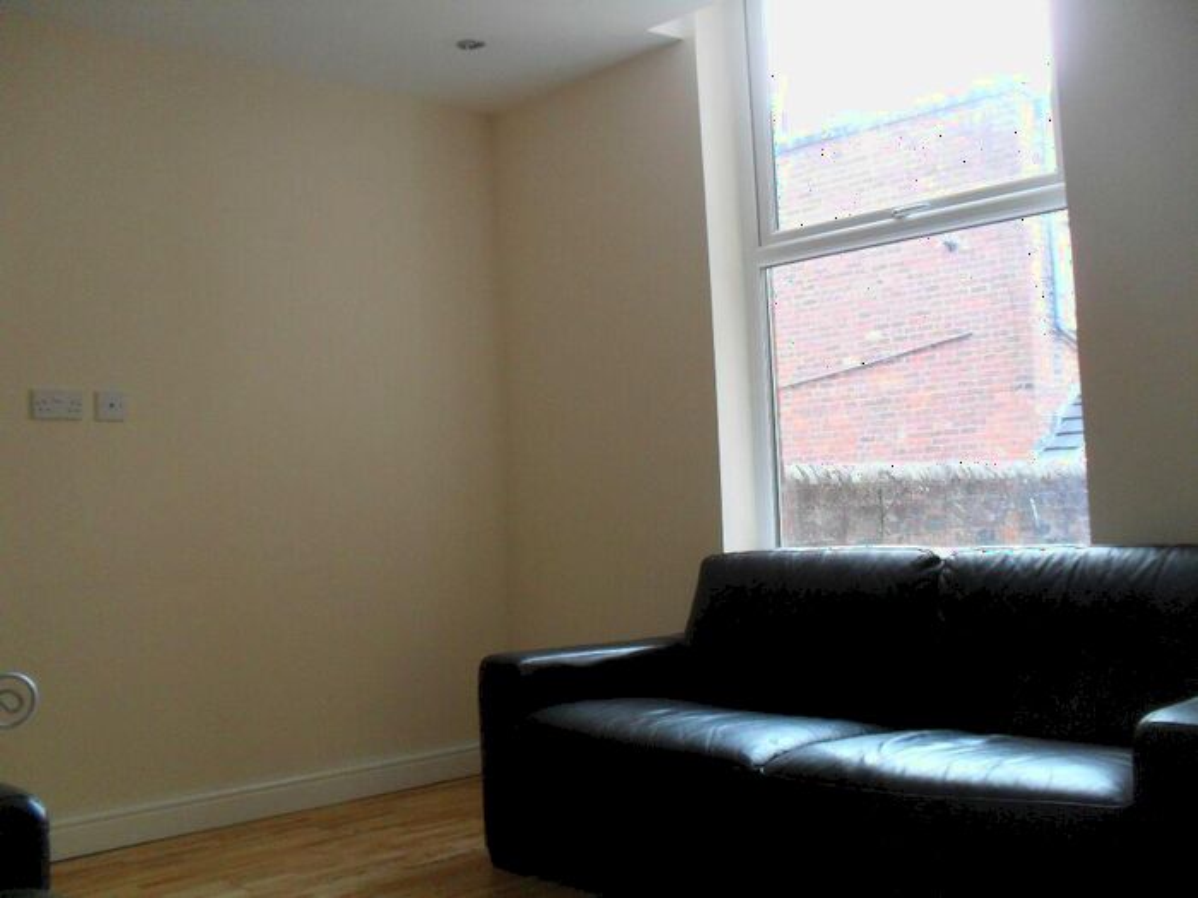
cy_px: 449
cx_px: 599
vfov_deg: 40.7
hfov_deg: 52.6
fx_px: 1211
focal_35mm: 35
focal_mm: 6.3
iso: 200
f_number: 3.2
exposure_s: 1/15
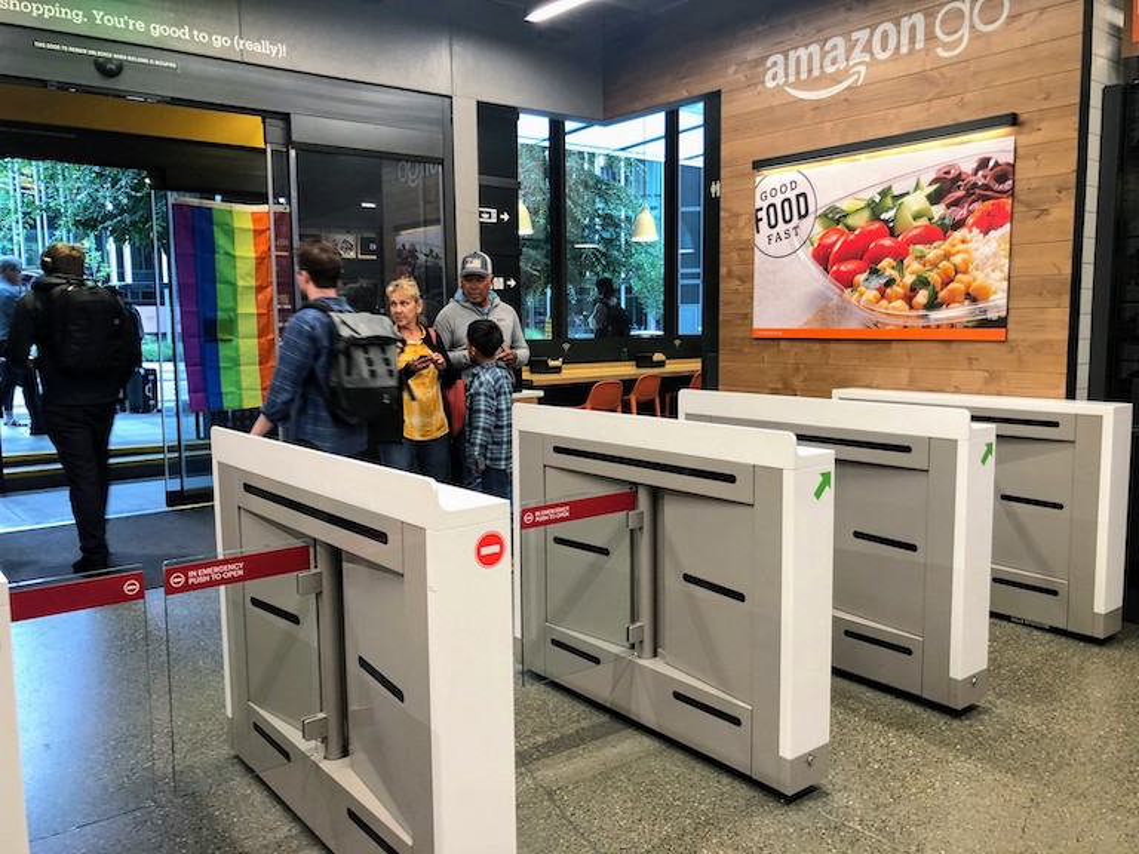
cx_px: 570
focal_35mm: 28
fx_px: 921
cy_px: 427
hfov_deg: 63.4
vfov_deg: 49.7
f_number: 1.8
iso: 40
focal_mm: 4
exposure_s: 1/18
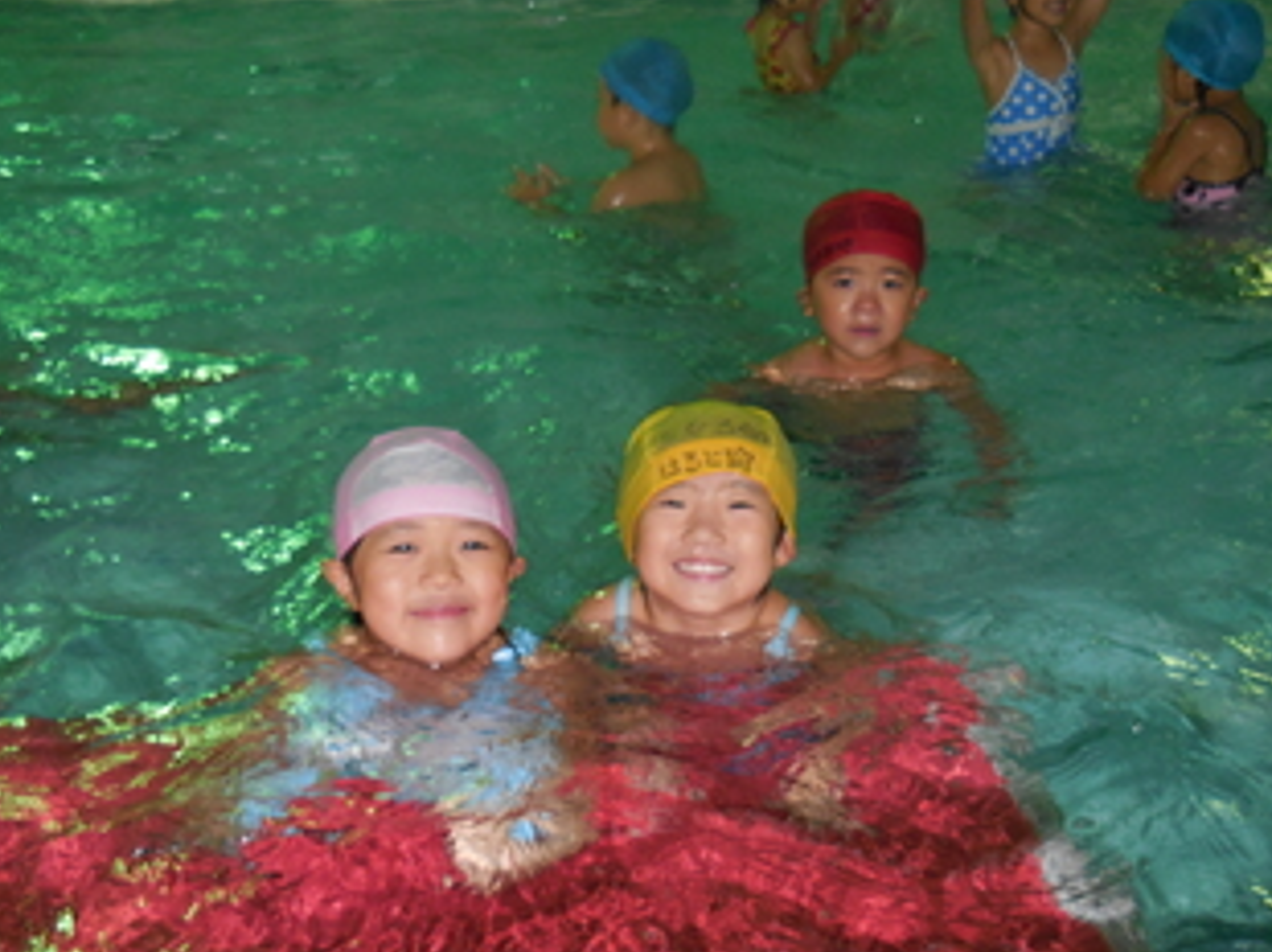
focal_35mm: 44
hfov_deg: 43.0
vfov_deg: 32.8
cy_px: 476
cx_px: 620
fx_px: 1616
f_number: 3.9
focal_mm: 7
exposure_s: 1/30
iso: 360
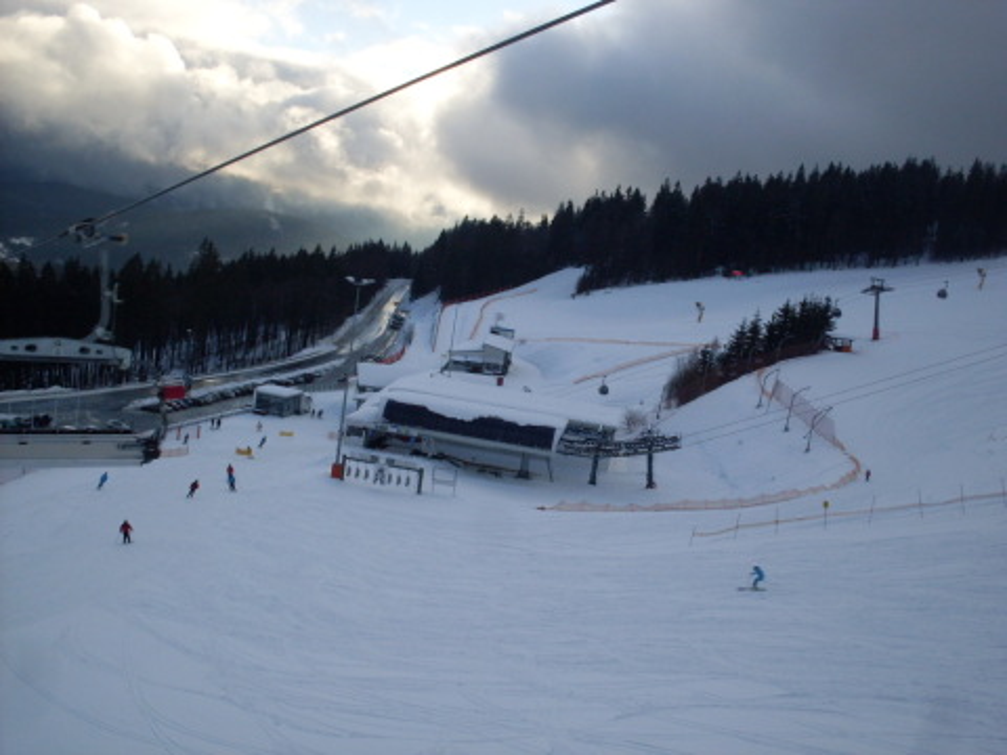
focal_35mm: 38
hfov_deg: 49.0
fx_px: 1105
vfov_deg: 37.7
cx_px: 504
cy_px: 378
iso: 80
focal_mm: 6.3
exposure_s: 1/125
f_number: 8.4
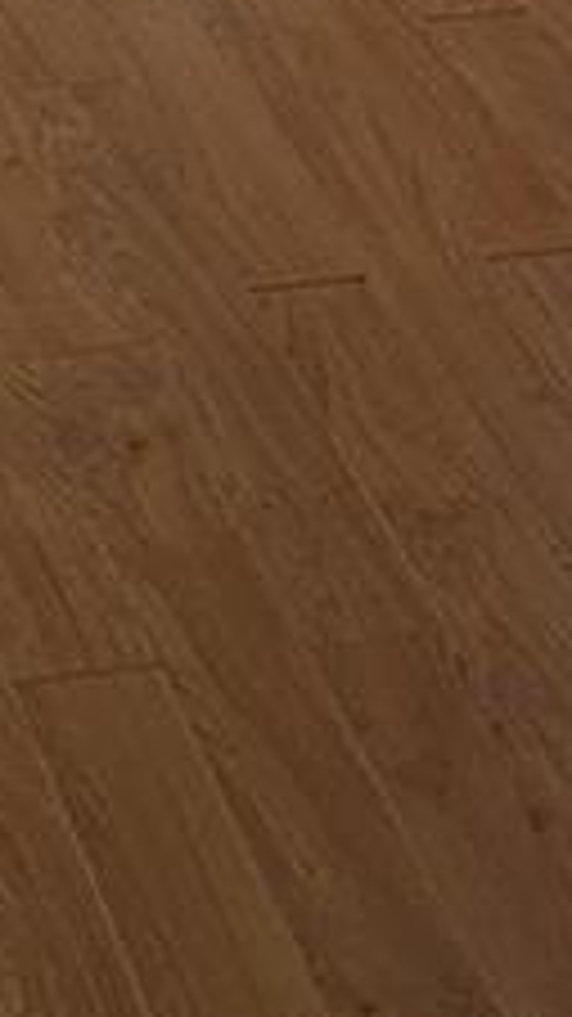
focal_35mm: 156
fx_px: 4210
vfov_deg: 12.3
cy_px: -968
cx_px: 122
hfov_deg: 7.8
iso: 54
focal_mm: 4.38
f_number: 1.73
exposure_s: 1/180
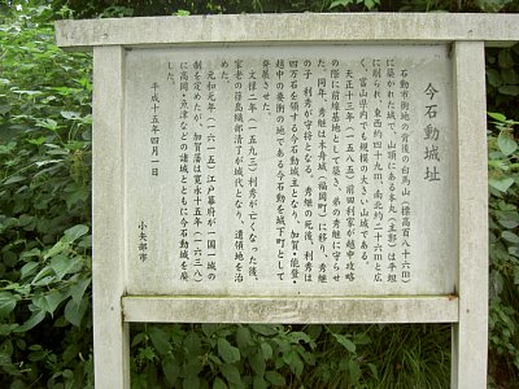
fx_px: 585
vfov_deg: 36.8
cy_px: 194
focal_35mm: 39
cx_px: 260
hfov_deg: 47.9
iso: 50
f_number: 2.8
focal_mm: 8
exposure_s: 1/60
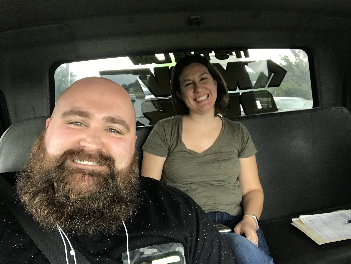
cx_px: 176
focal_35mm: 32
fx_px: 325
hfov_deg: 56.8
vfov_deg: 44.2
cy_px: 132
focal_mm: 2.87
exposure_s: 1/30
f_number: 2.2
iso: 80
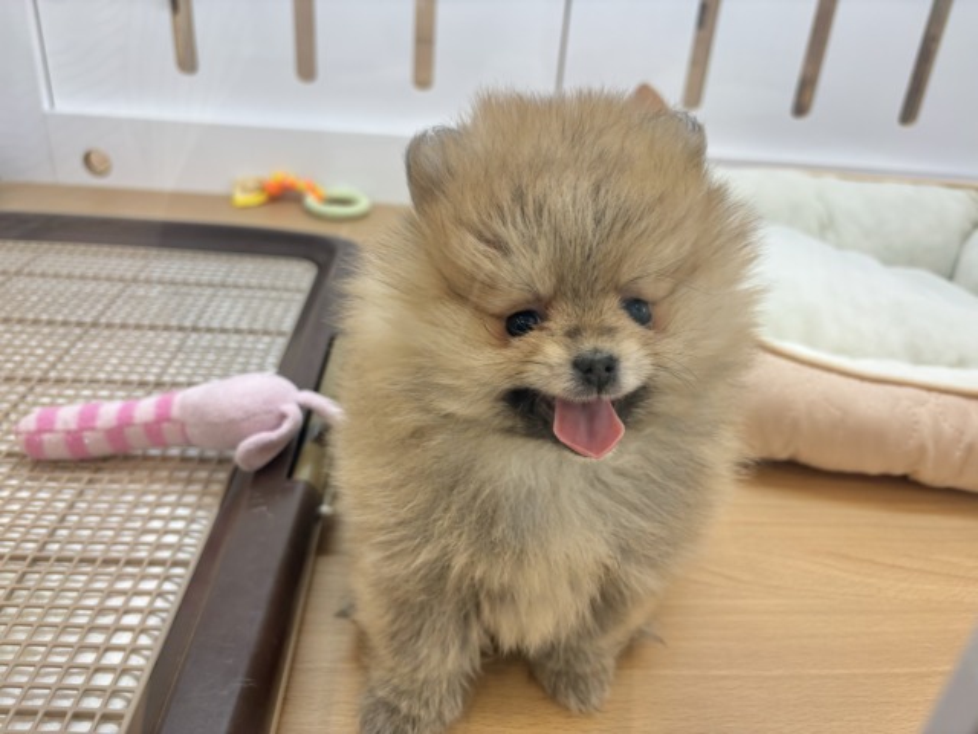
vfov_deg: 53.1
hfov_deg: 67.3
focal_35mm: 26
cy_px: 367
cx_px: 489
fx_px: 735
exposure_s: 1/100
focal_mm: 5.96
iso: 64
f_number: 1.6
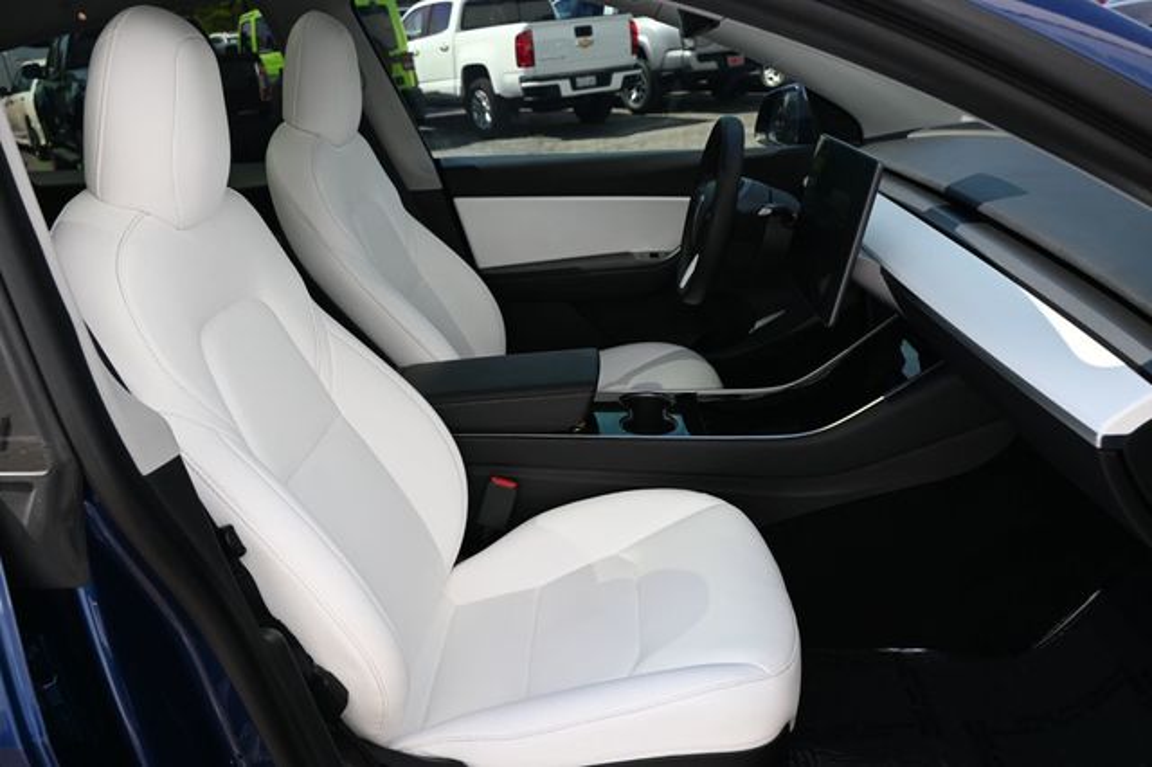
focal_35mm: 31
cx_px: 576
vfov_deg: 42.6
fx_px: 983
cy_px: 384
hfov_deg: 60.7
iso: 200
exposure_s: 1/250
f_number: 5
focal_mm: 20.5
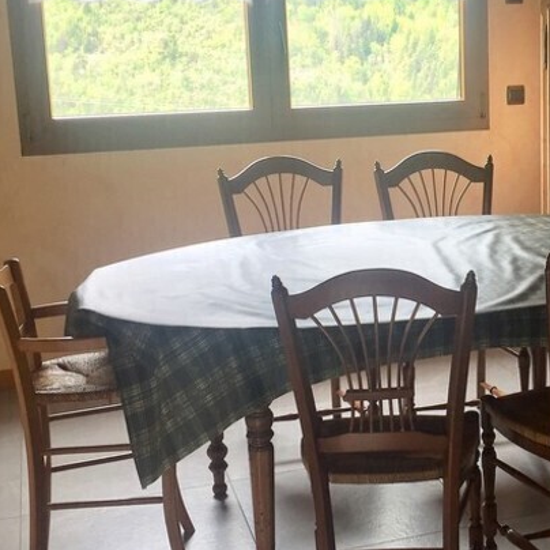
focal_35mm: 65
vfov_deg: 26.4
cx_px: 498
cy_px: 226
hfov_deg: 25.6
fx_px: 1168
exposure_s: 1/50
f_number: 2.2
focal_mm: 4.15
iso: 32
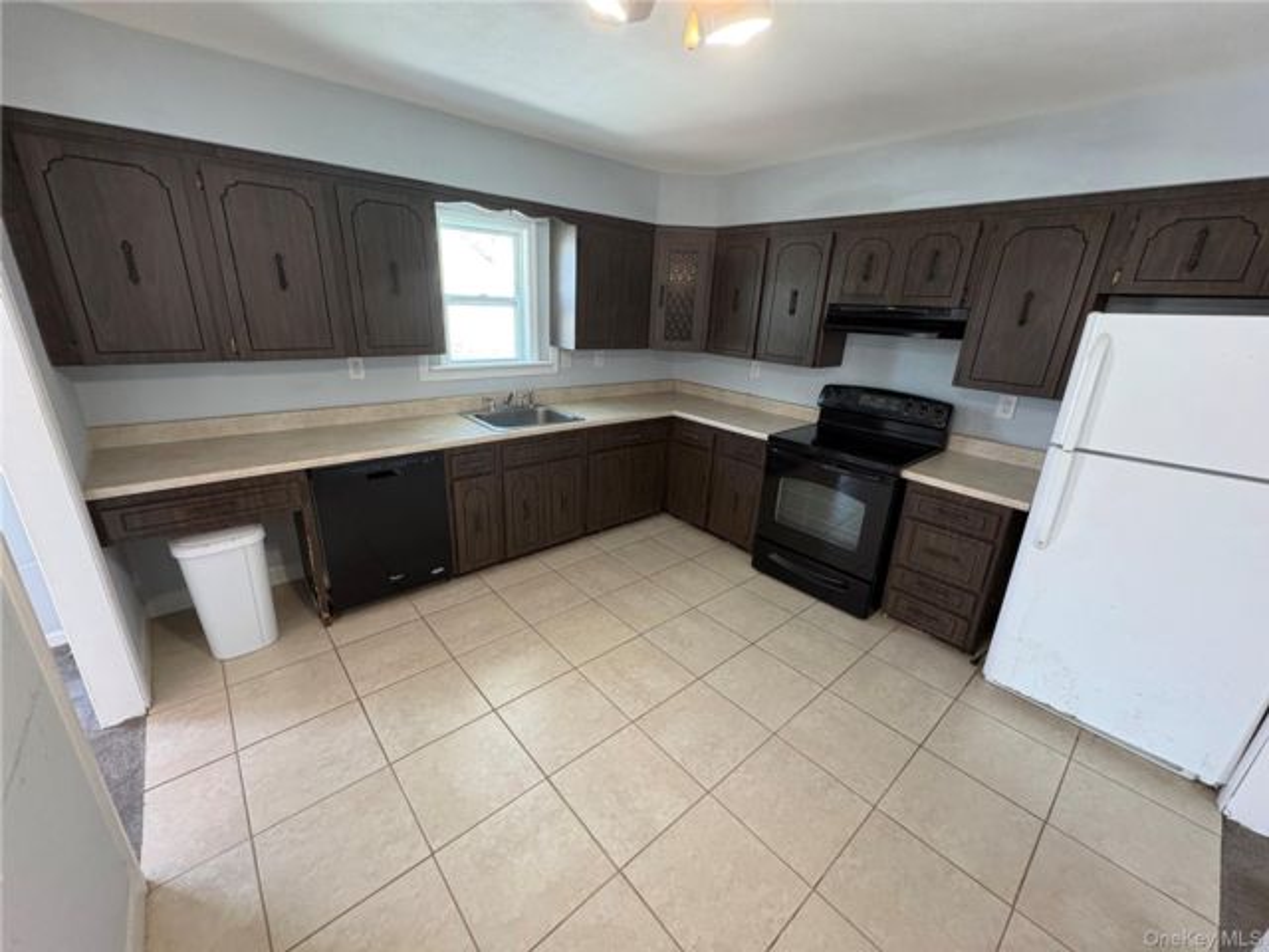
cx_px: 634
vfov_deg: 85.7
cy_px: 476
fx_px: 513
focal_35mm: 14
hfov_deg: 102.1
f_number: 2.2
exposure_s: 1/60
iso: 320
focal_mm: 2.22
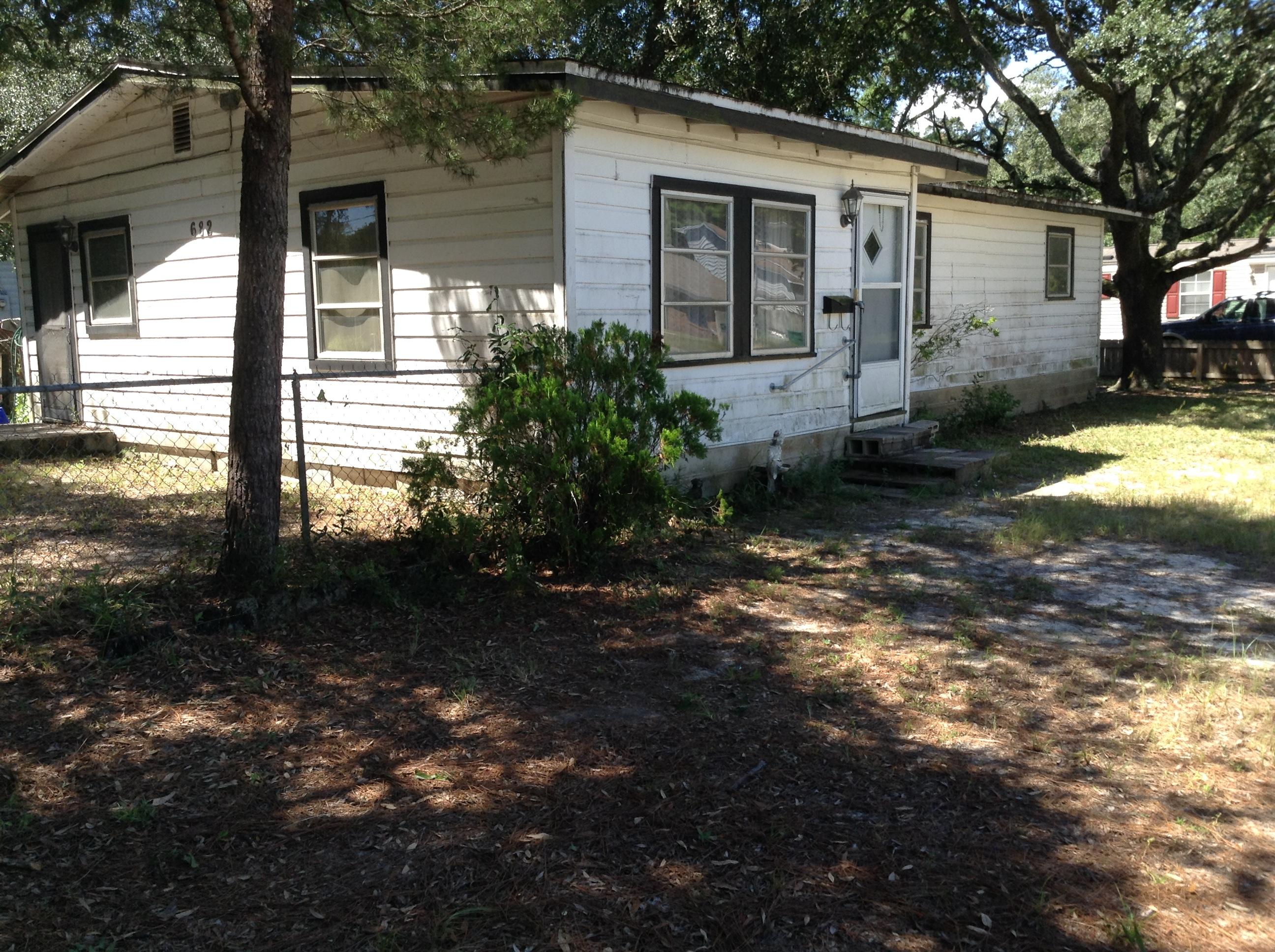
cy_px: 476
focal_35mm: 33
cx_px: 638
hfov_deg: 55.4
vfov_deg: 42.8
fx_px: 1214
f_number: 2.4
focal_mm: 3.3
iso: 25
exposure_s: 1/266
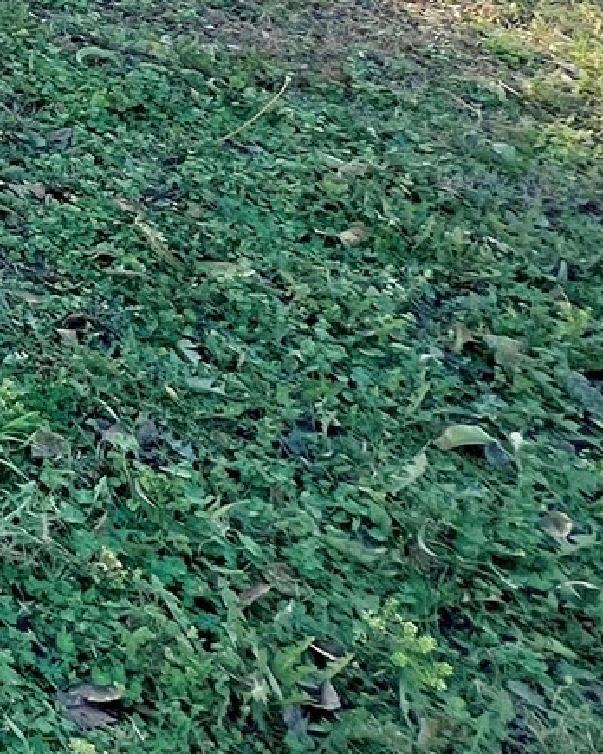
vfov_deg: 25.2
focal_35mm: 56
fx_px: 1249
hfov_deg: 16.9
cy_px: -385
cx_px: -702
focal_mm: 1.57
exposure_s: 1/348
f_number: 1.8
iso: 32
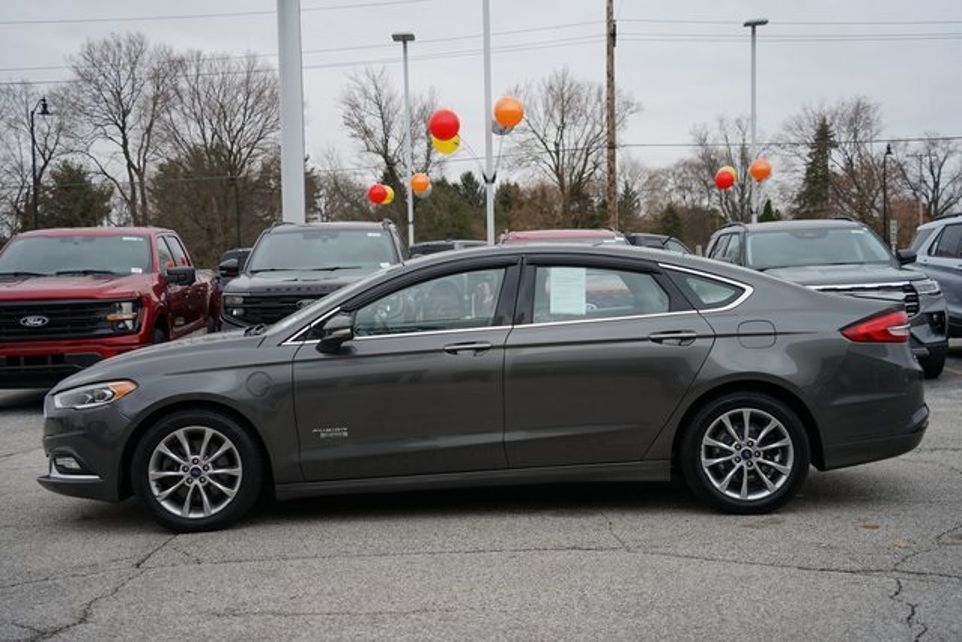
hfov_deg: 40.3
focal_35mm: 49
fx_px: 1310
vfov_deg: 27.5
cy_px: 321
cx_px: 481
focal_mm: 49
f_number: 4
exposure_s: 1/60
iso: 160
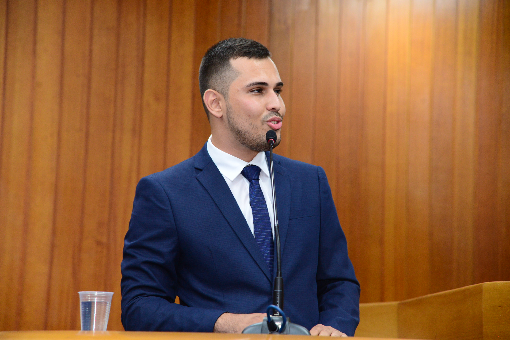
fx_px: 1389
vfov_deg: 14.0
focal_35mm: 98
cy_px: 170
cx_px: 255
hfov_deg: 20.8
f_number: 4.5
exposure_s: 1/60
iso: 2500
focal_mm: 98
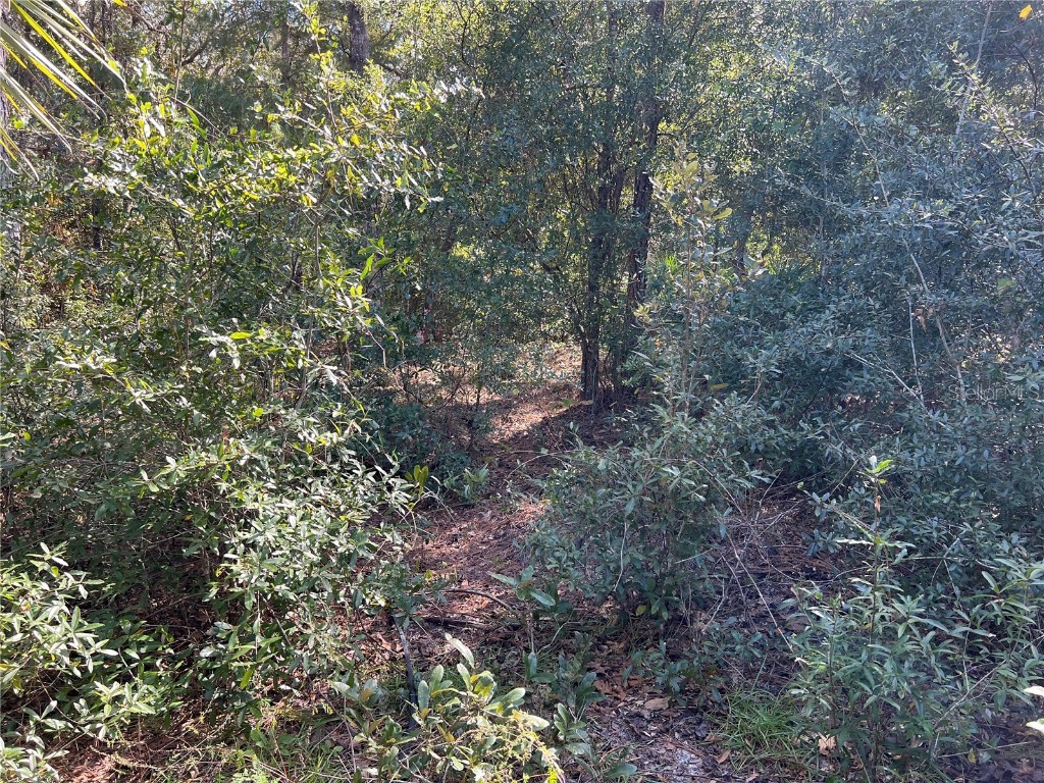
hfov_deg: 67.3
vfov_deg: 53.1
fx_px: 784
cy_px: 392
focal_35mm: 26
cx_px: 522
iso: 40
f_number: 1.5
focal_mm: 5.7
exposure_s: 1/211
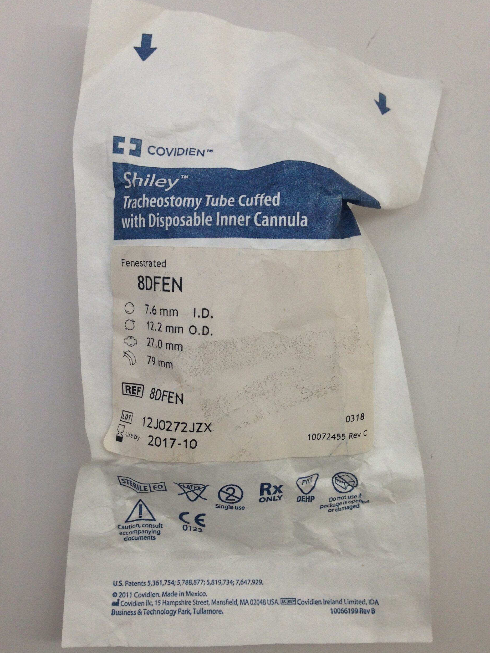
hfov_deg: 41.8
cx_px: 238
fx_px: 642
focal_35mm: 34
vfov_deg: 54.0
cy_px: 327
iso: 80
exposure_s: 1/120
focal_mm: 4.12
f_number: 2.4
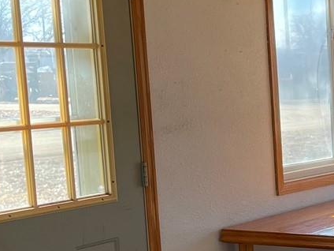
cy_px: 188
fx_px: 946
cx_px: 583
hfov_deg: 16.9
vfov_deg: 15.0
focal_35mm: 98
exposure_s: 1/209
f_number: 1.6
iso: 32
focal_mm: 4.2
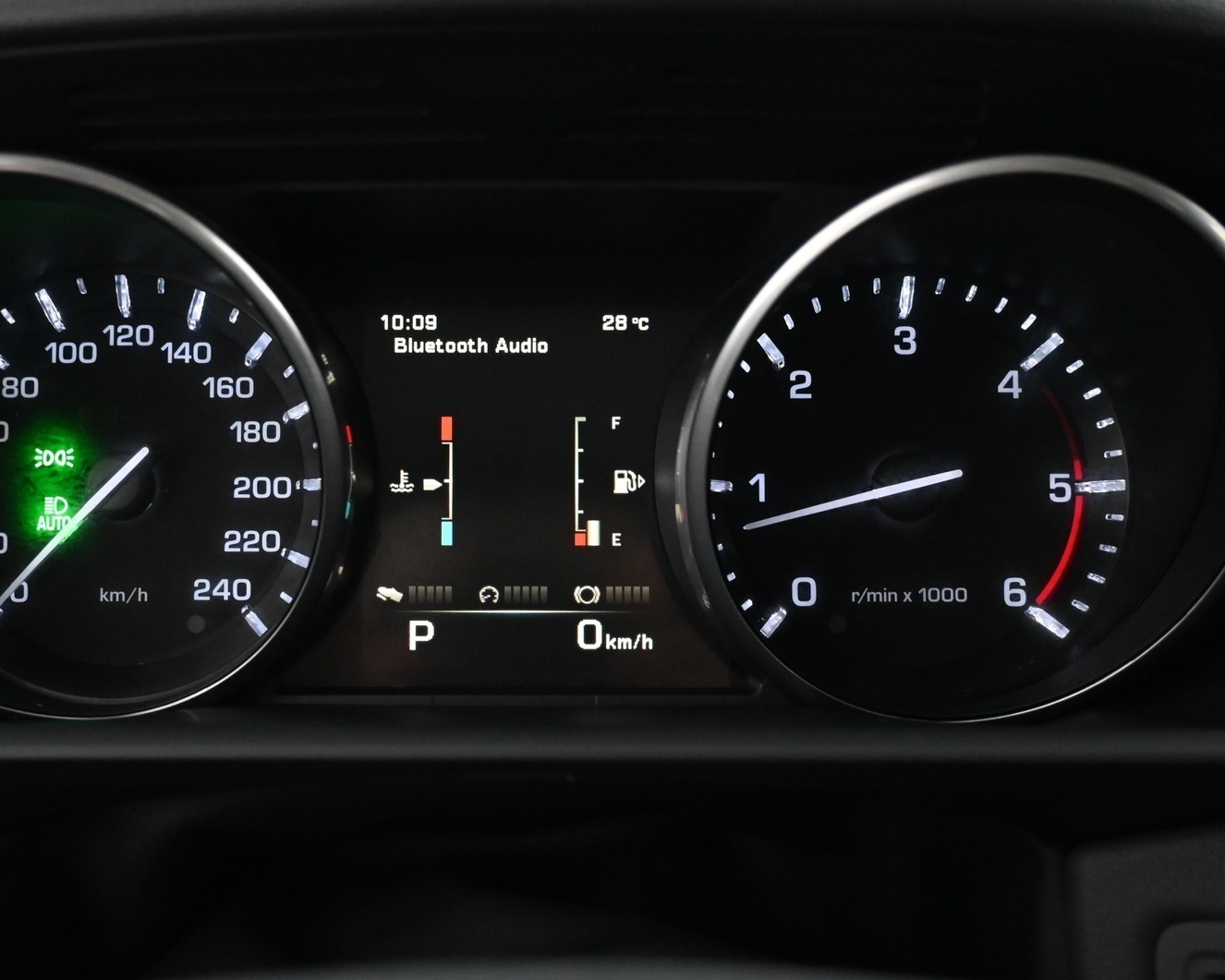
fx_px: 1715
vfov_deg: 31.9
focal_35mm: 47
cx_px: 505
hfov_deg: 39.2
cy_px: 490
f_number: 4.5
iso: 4000
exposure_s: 1/40
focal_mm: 27.5
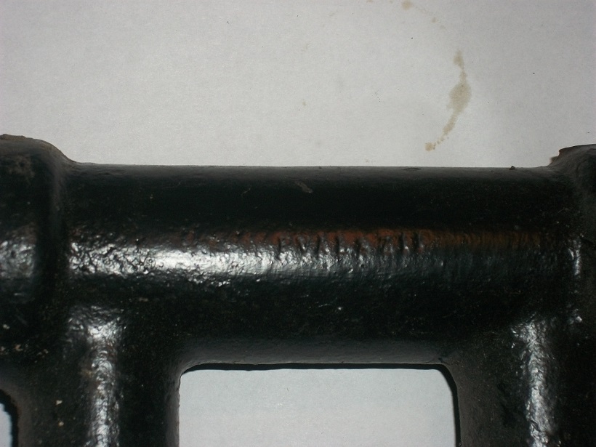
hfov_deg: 20.4
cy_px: 224
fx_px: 1653
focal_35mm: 96
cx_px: 298
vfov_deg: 15.4
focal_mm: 17.1
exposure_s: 1/60
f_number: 5.2
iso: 80
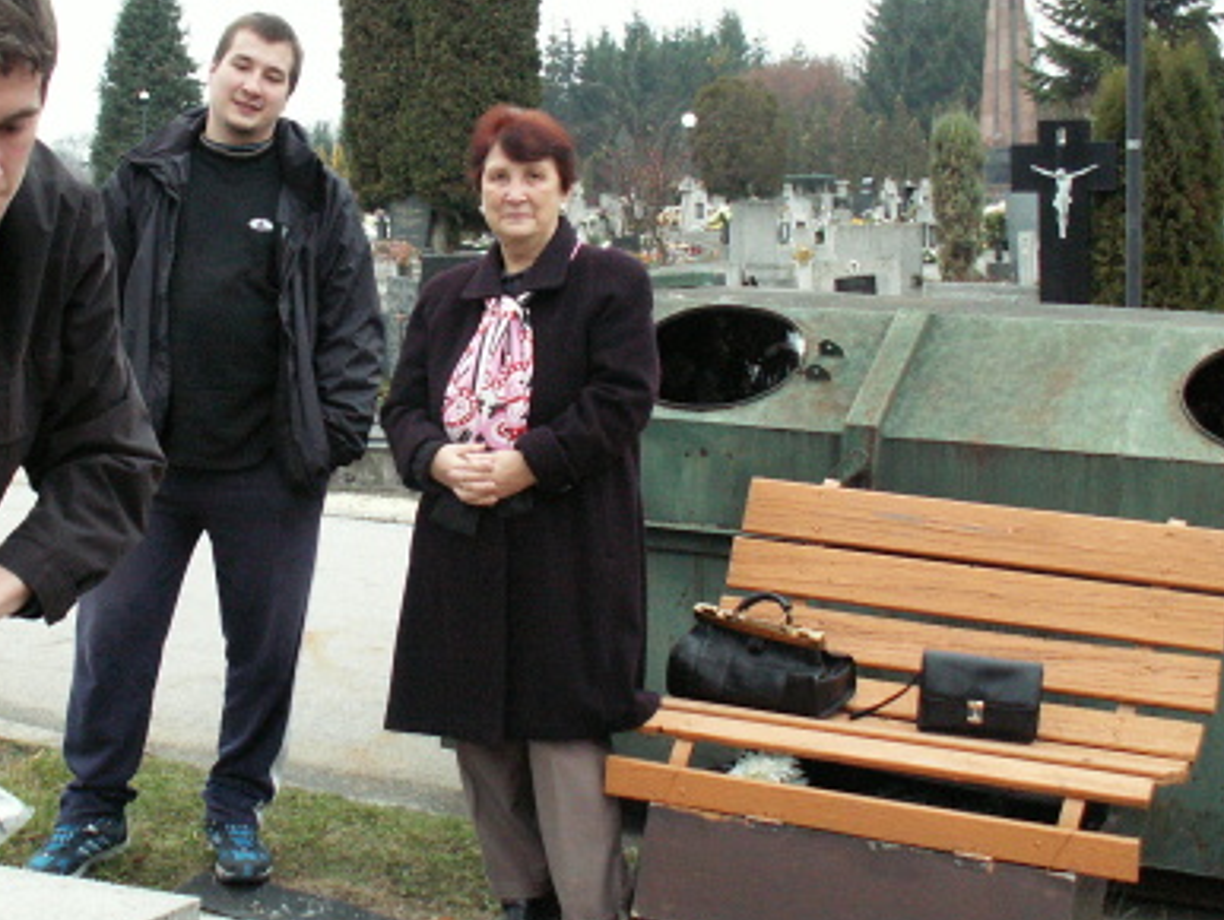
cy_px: 406
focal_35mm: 58
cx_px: 263
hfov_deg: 32.4
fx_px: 2052
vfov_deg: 25.2
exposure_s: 1/25
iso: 160
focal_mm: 5.86
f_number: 2.8
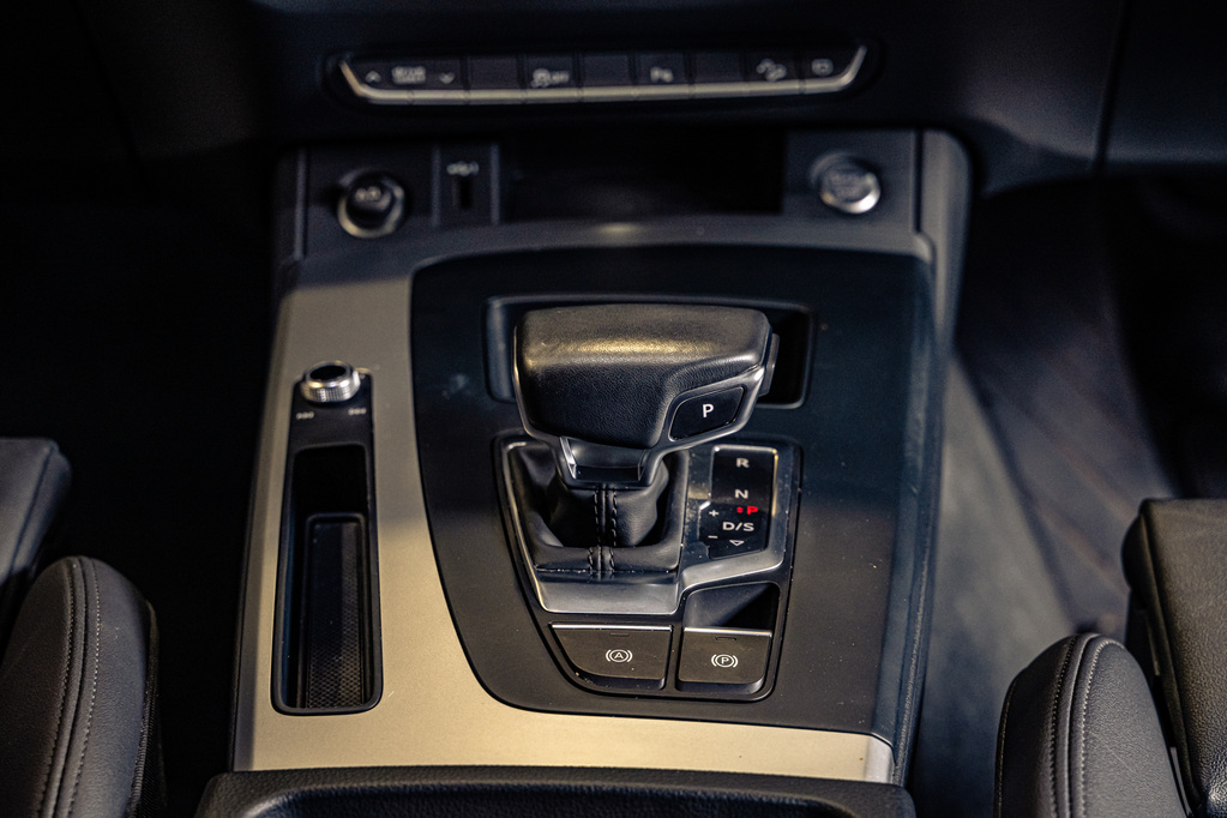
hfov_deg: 27.0
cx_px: 614
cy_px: 409
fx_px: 2556
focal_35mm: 75
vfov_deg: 18.2
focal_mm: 75
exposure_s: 1/200
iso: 1600
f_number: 5
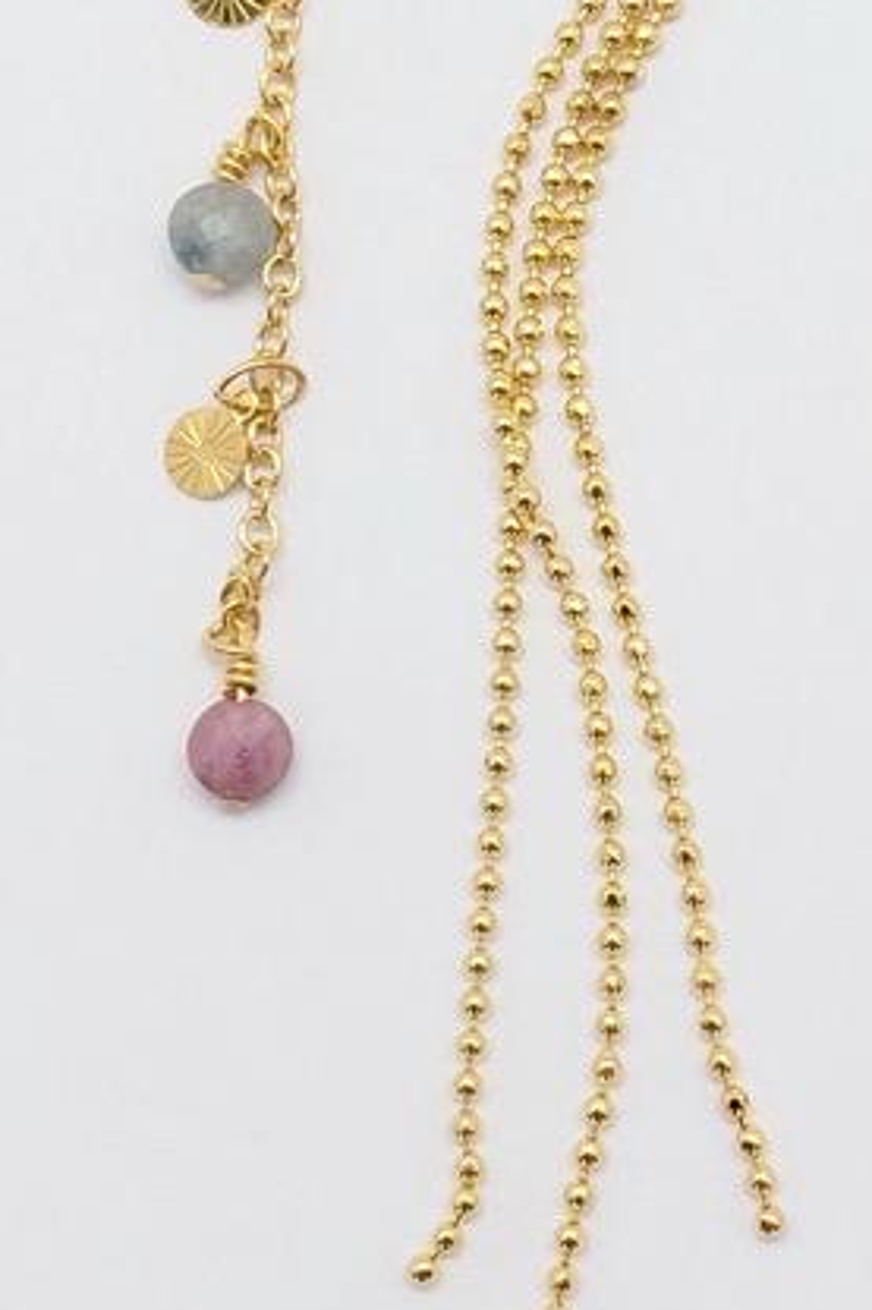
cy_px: 425
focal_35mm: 64
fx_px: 2327
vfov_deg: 31.2
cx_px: 856
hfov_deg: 20.6
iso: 50
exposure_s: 1/123
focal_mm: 4.69
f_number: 1.8
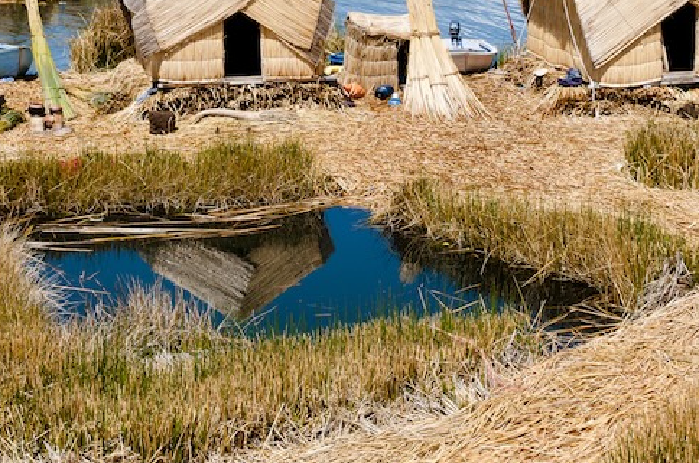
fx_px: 1683
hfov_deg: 23.4
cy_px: 112
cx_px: 250
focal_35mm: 87
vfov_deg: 15.6
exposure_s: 1/400
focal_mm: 35
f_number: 10
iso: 200
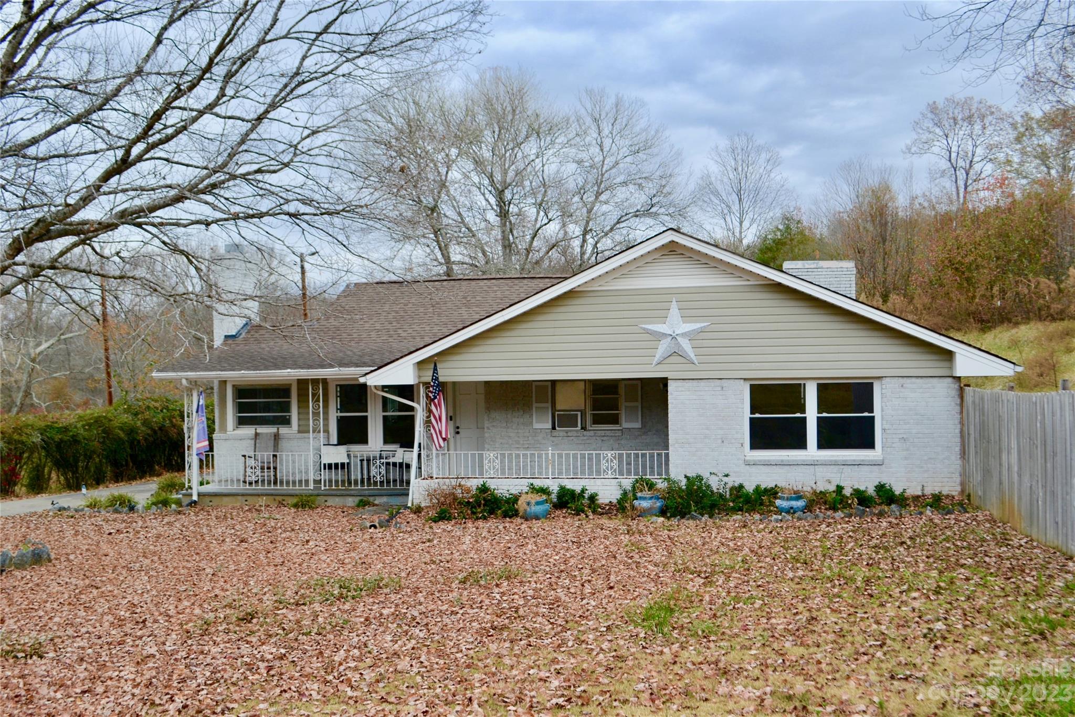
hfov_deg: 57.2
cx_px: 538
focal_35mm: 33
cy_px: 358
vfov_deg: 40.0
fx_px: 985
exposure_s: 1/160
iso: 100
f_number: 6.3
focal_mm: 22
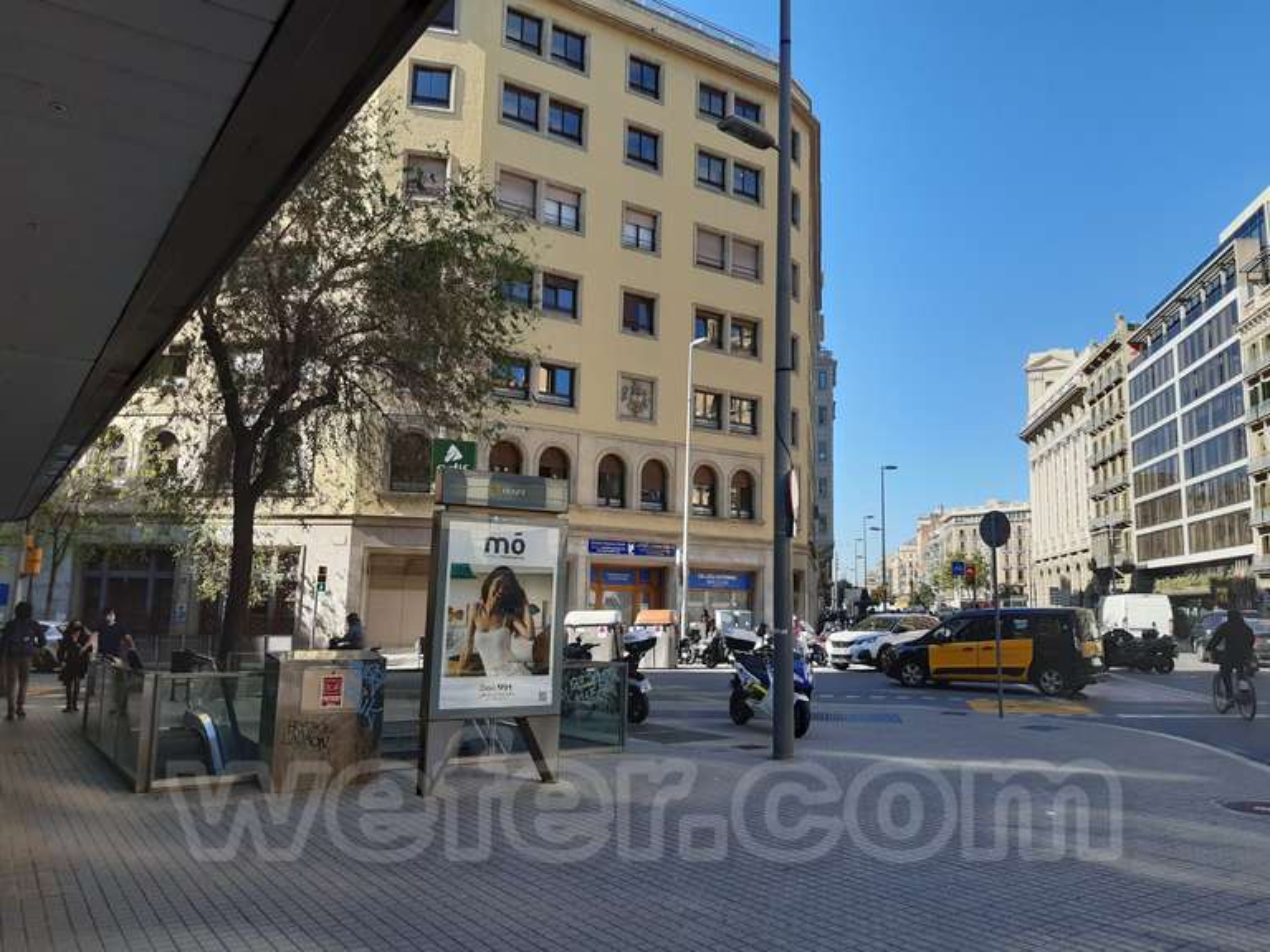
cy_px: 476
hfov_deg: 67.3
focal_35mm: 26
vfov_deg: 53.1
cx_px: 635
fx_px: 954
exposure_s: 1/782
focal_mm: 3.92
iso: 40
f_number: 1.7
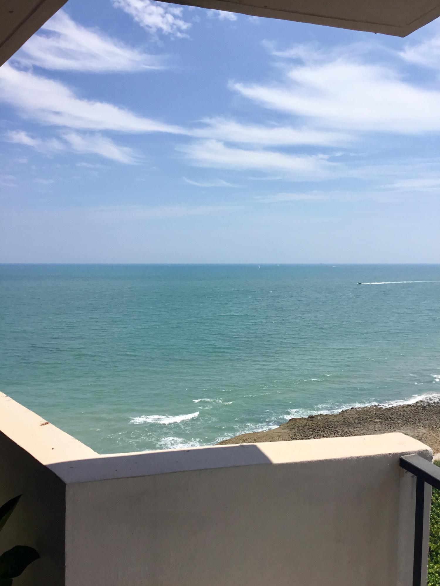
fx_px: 525
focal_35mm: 31
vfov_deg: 58.4
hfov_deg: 45.4
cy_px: 293
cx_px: 220
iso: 25
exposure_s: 1/2717
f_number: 2.4
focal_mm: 3.3
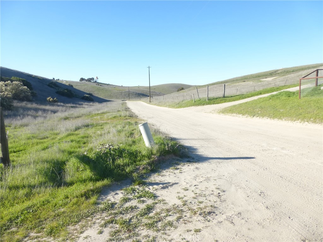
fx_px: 224
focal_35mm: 24
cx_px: 162
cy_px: 121
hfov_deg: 71.6
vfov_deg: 56.8
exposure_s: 1/400
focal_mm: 4.3
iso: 100
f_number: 4
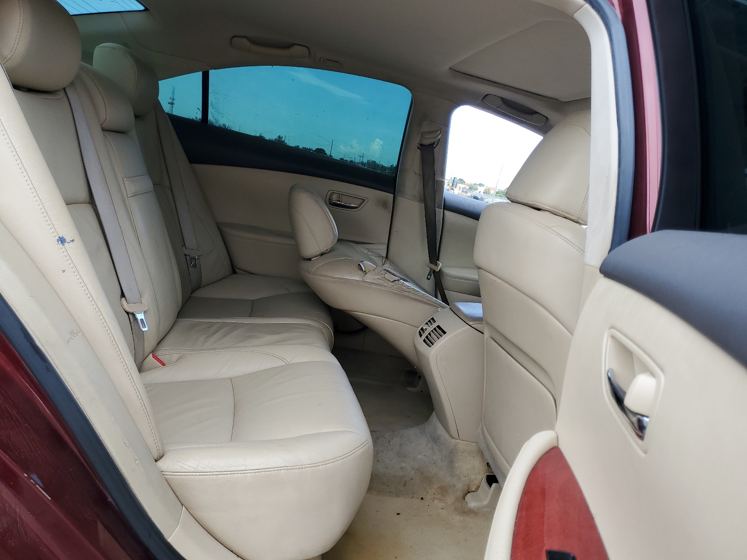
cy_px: 280
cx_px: 374
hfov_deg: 67.3
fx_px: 561
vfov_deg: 53.1
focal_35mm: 26
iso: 50
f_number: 1.5
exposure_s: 1/294
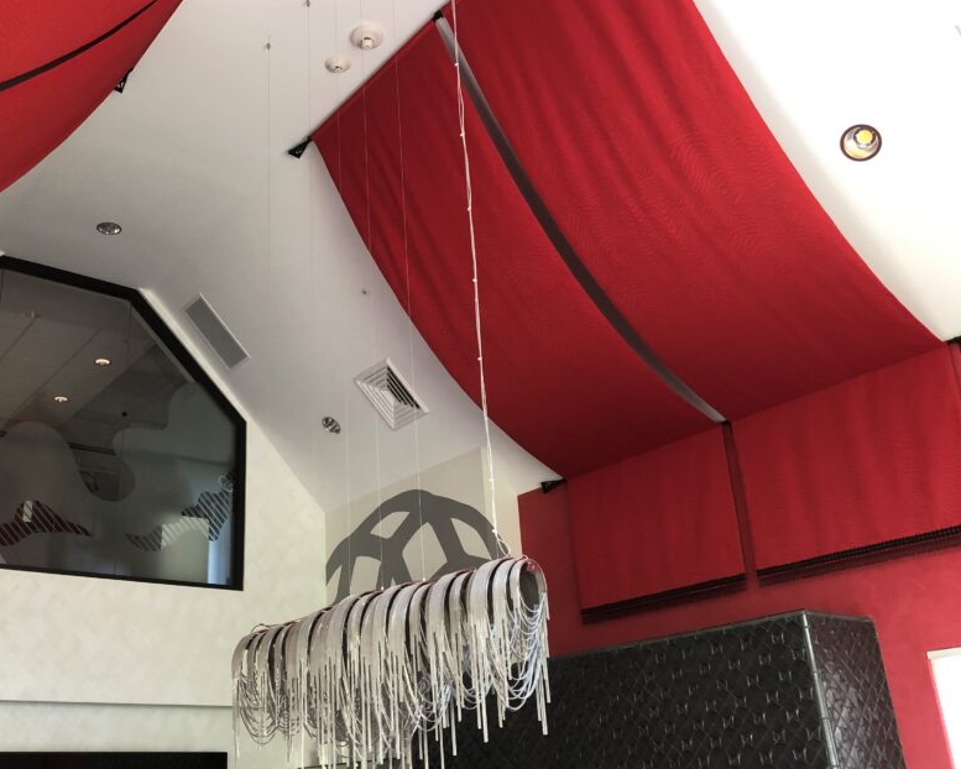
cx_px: 380
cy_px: 403
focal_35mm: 36
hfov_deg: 49.9
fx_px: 1024
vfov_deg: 41.2
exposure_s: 1/15
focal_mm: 4
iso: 50
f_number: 1.8
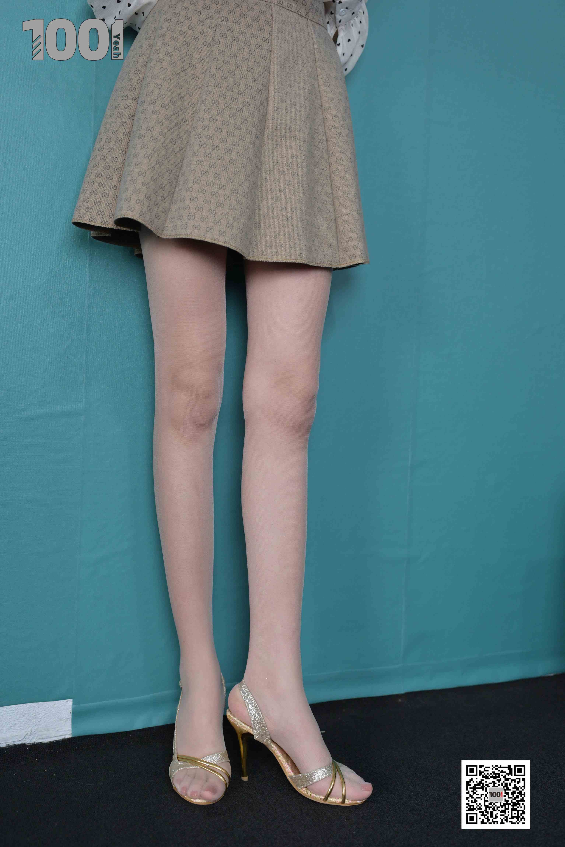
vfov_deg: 54.4
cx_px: 282
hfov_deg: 37.9
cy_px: 424
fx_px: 824
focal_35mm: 35
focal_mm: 35
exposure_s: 1/160
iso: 800
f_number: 3.5
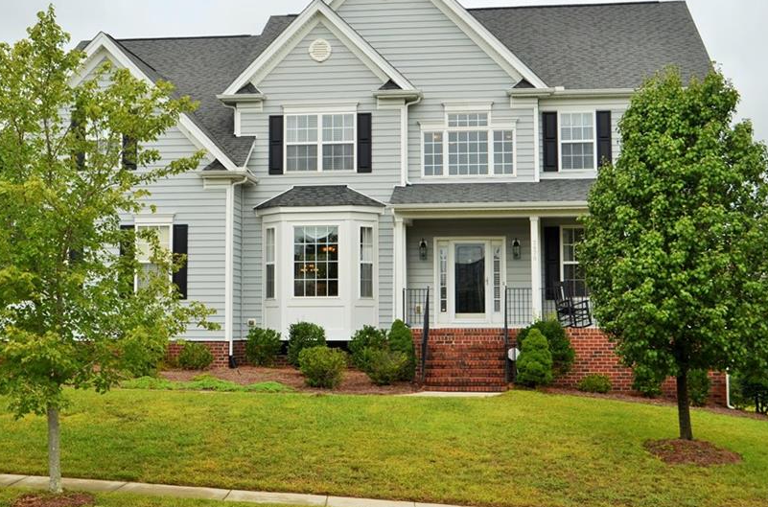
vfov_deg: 24.2
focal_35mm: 56
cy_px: 209
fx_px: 1183
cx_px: 333
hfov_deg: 35.9
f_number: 8
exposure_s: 1/250
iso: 100
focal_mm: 29
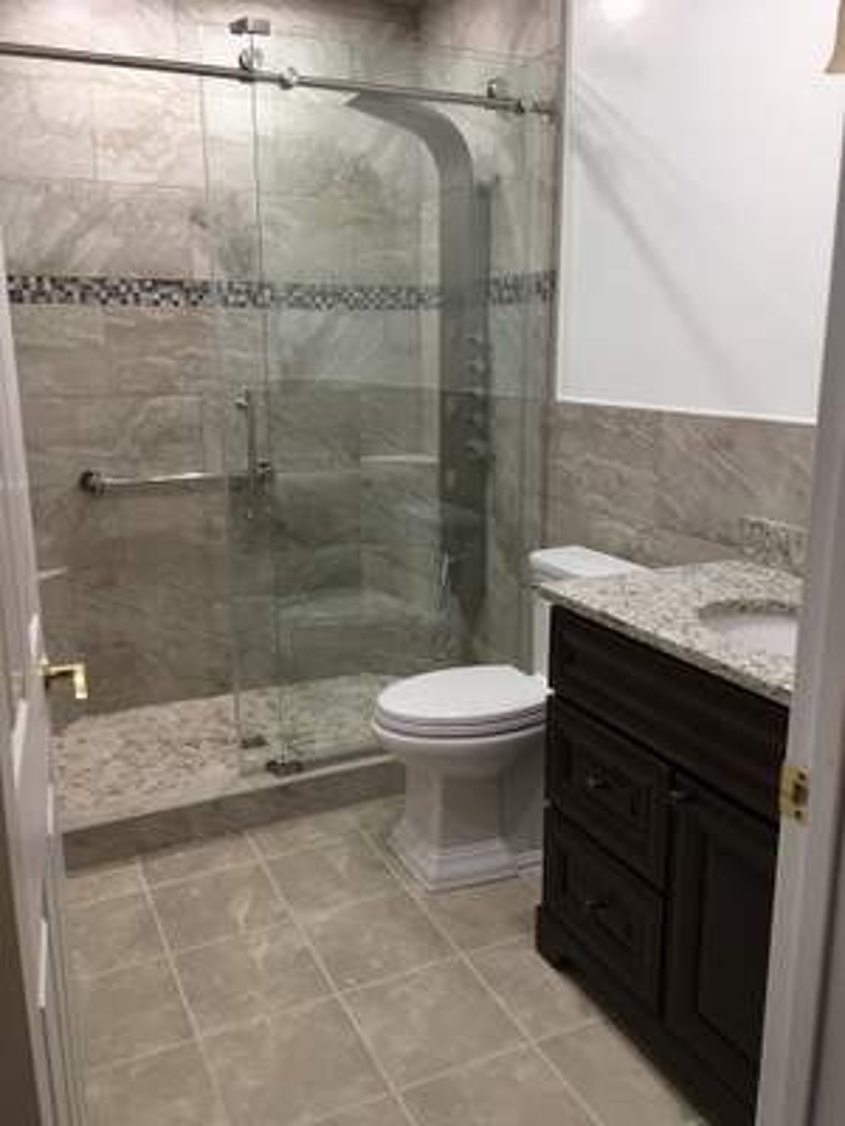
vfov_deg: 61.7
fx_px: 944
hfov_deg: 48.2
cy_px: 563
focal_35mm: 29
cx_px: 422
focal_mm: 4.15
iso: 32
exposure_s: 1/15
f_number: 2.2
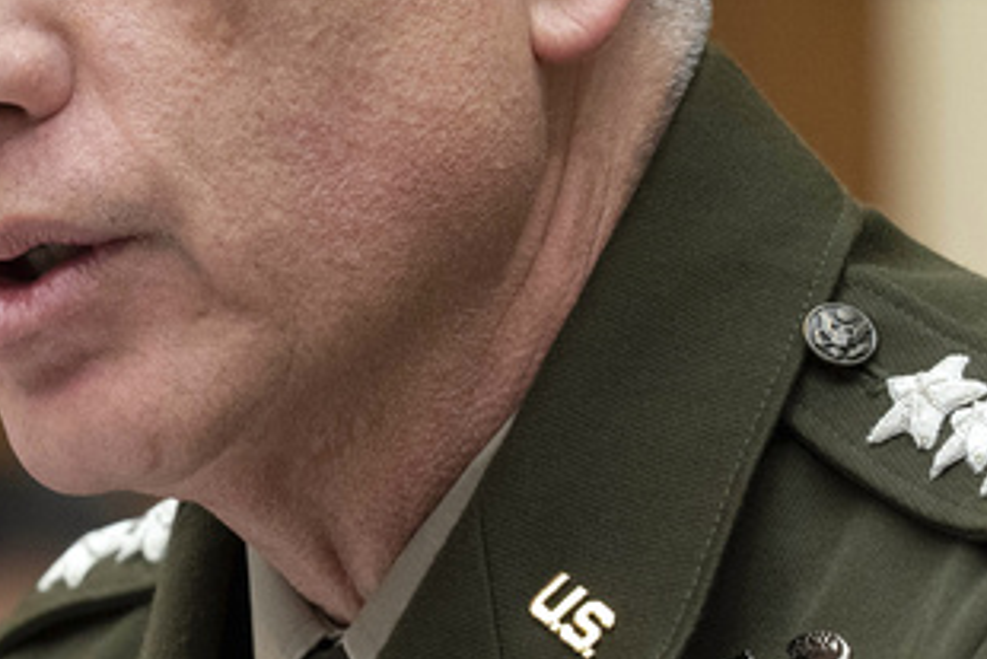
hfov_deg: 3.1
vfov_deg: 2.1
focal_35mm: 660
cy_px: 406
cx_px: -99
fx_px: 18103
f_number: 5.6
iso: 3200
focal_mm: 200
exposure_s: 1/200
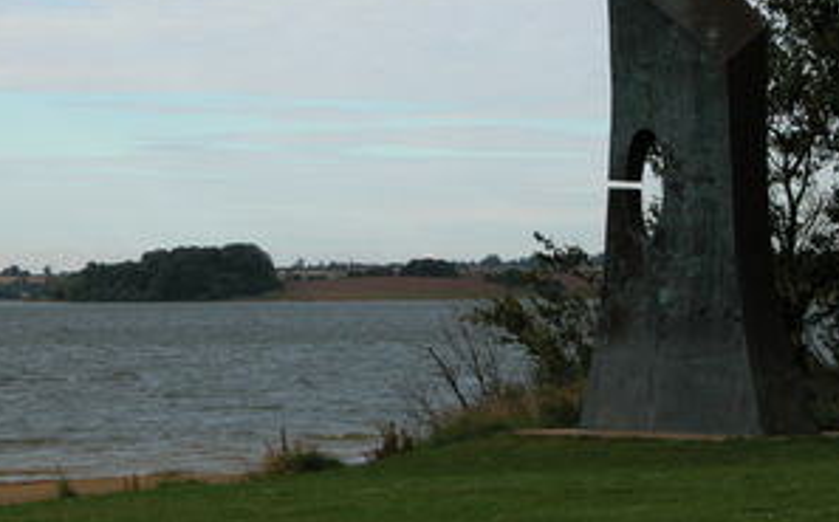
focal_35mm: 143
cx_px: 316
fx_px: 3267
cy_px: 181
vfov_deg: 9.1
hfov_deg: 14.6
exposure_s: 1/366
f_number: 5.1
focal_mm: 25.4
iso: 100
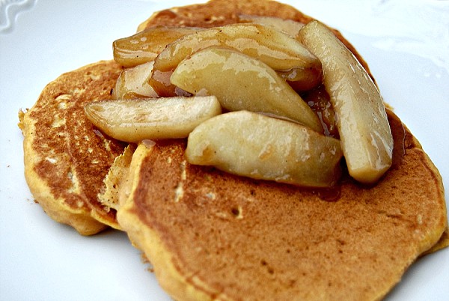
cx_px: 224
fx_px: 749
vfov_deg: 22.7
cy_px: 150
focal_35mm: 60
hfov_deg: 33.4
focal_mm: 40
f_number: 5
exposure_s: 1/50
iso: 400
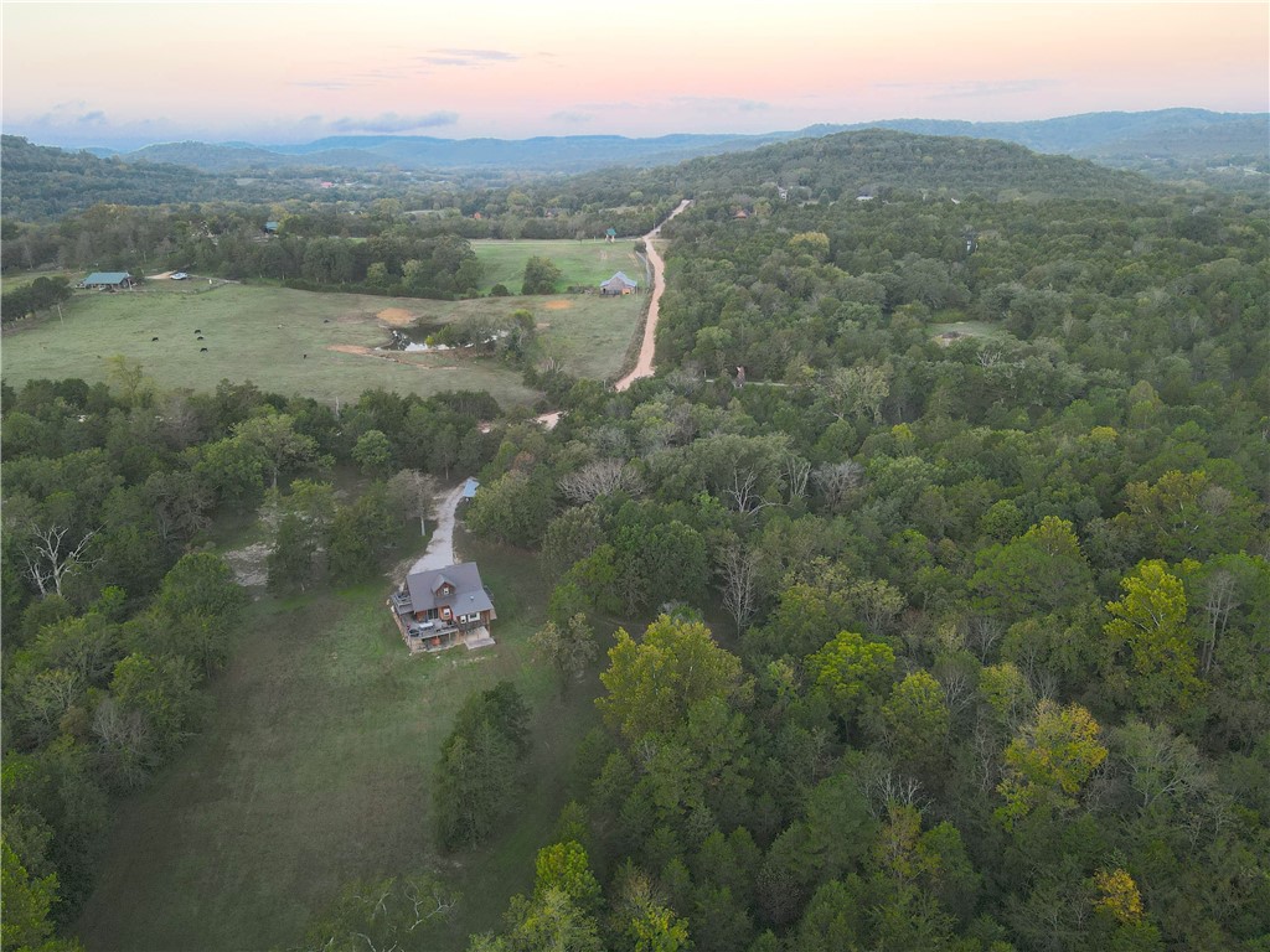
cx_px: 635
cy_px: 476
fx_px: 881
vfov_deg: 56.8
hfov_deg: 71.6
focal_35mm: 24
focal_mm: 4.5
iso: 100
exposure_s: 1/25
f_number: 2.8
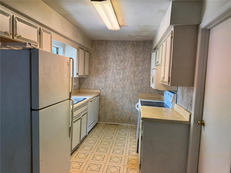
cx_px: 116
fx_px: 160
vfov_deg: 56.8
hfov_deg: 71.6
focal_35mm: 24
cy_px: 86
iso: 160
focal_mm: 6.76
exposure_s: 1/120
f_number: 1.78
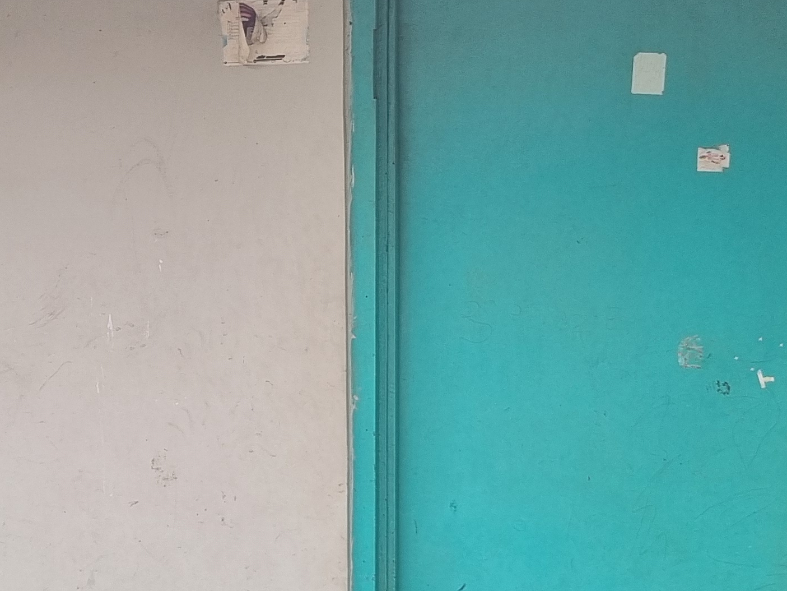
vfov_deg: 19.9
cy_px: 269
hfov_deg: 25.5
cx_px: 68
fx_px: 1683
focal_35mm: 74
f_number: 1.8
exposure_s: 1/230
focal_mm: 5.4
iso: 50
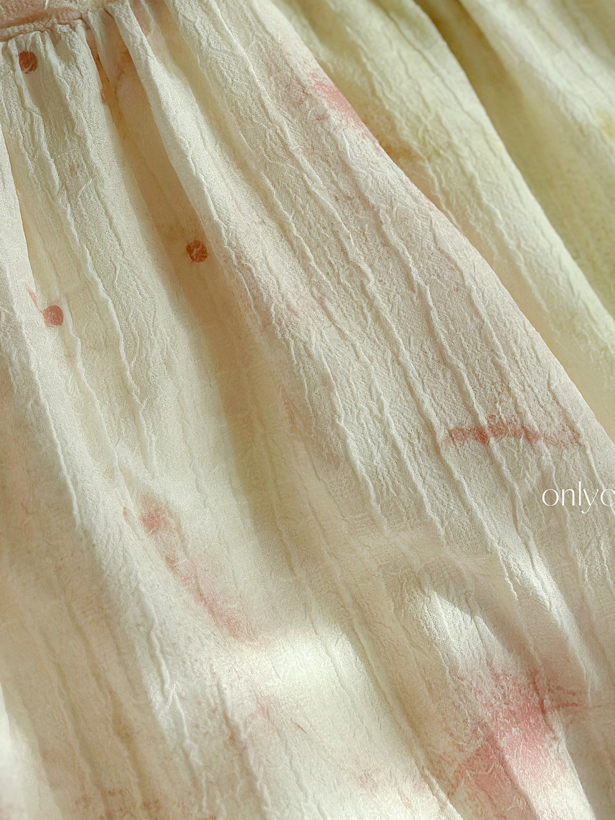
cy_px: 151
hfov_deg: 15.0
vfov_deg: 19.8
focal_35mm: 98
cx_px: 464
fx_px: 2321
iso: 80
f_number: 1.78
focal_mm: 6.86
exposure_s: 1/2732
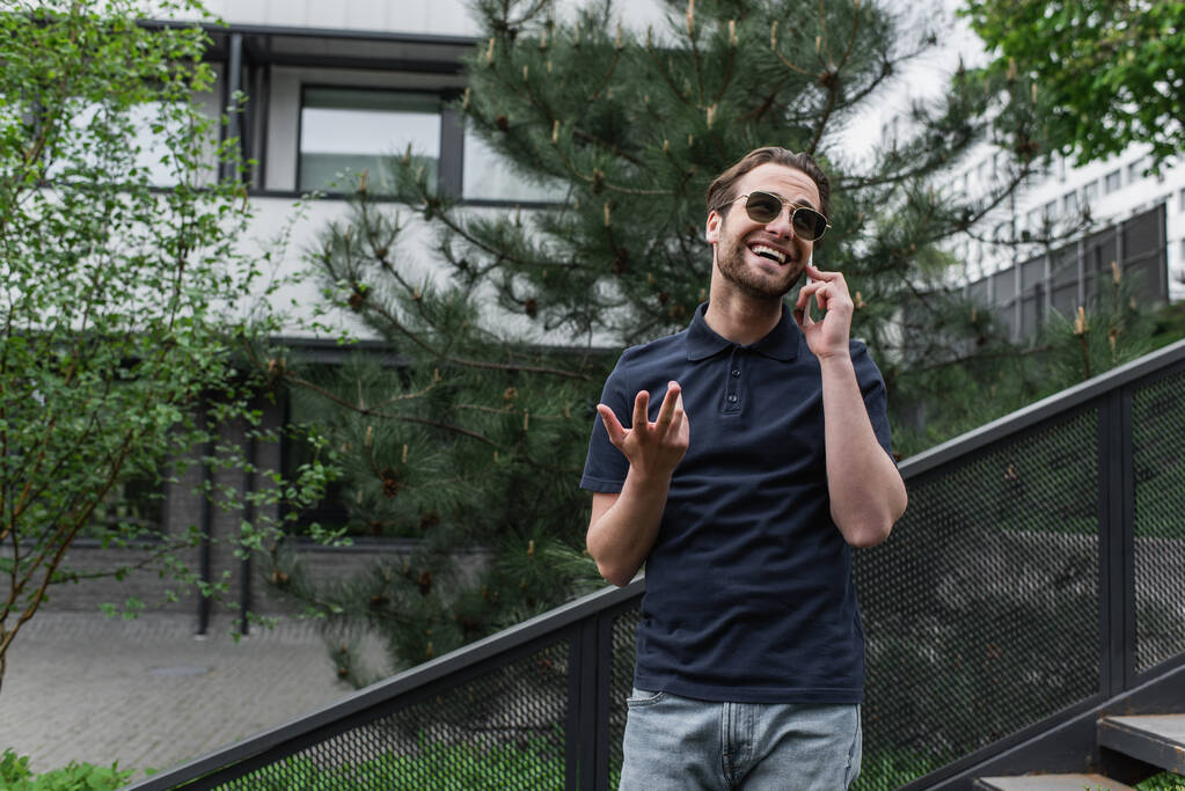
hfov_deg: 54.4
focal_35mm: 35
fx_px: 1153
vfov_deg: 37.9
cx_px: 592
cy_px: 396
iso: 100
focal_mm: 35
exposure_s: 1/200
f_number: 4
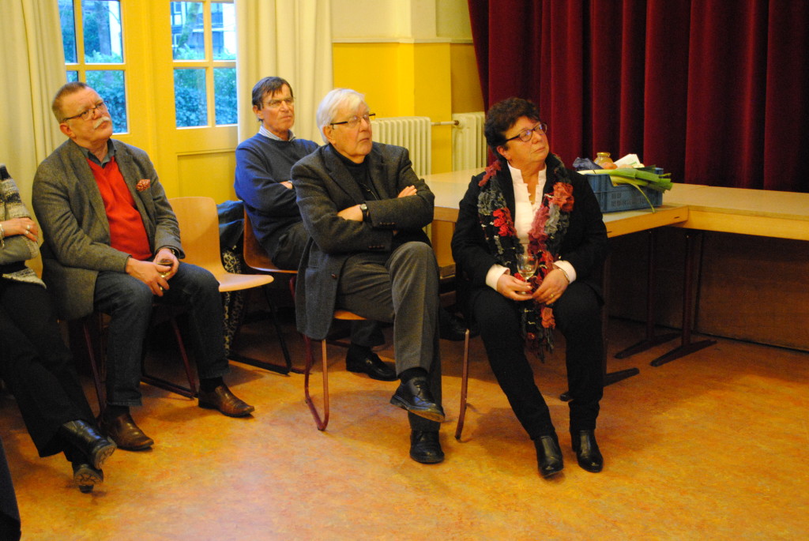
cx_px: 404
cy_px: 270
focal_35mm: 48
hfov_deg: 41.1
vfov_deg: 28.1
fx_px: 1080
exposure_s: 1/5
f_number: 4.8
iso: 1600
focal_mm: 32
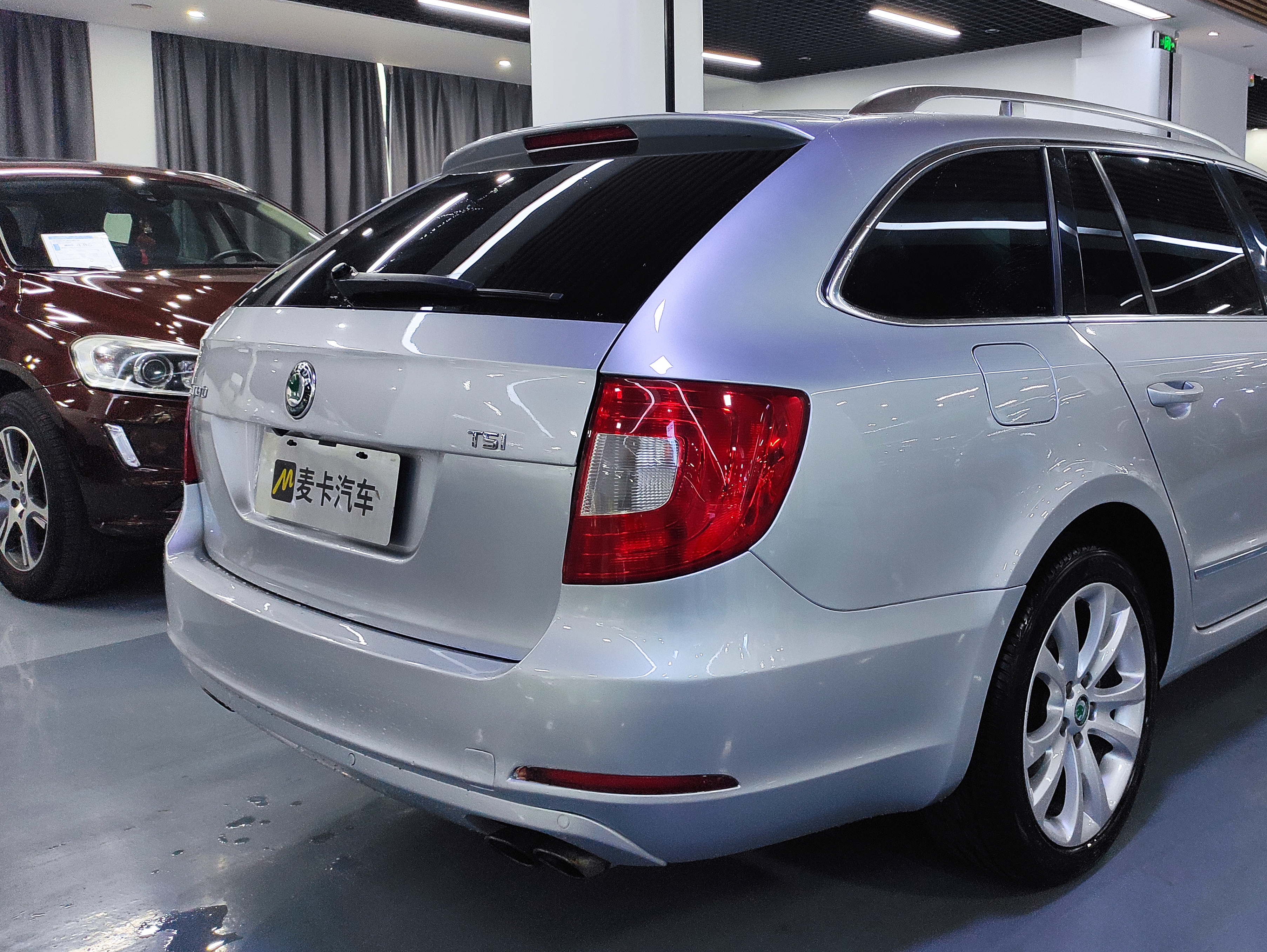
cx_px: 789
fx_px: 1172
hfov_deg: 56.1
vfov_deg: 44.0
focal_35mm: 32
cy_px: 385
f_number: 1.89
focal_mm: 5.43
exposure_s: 1/33
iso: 120
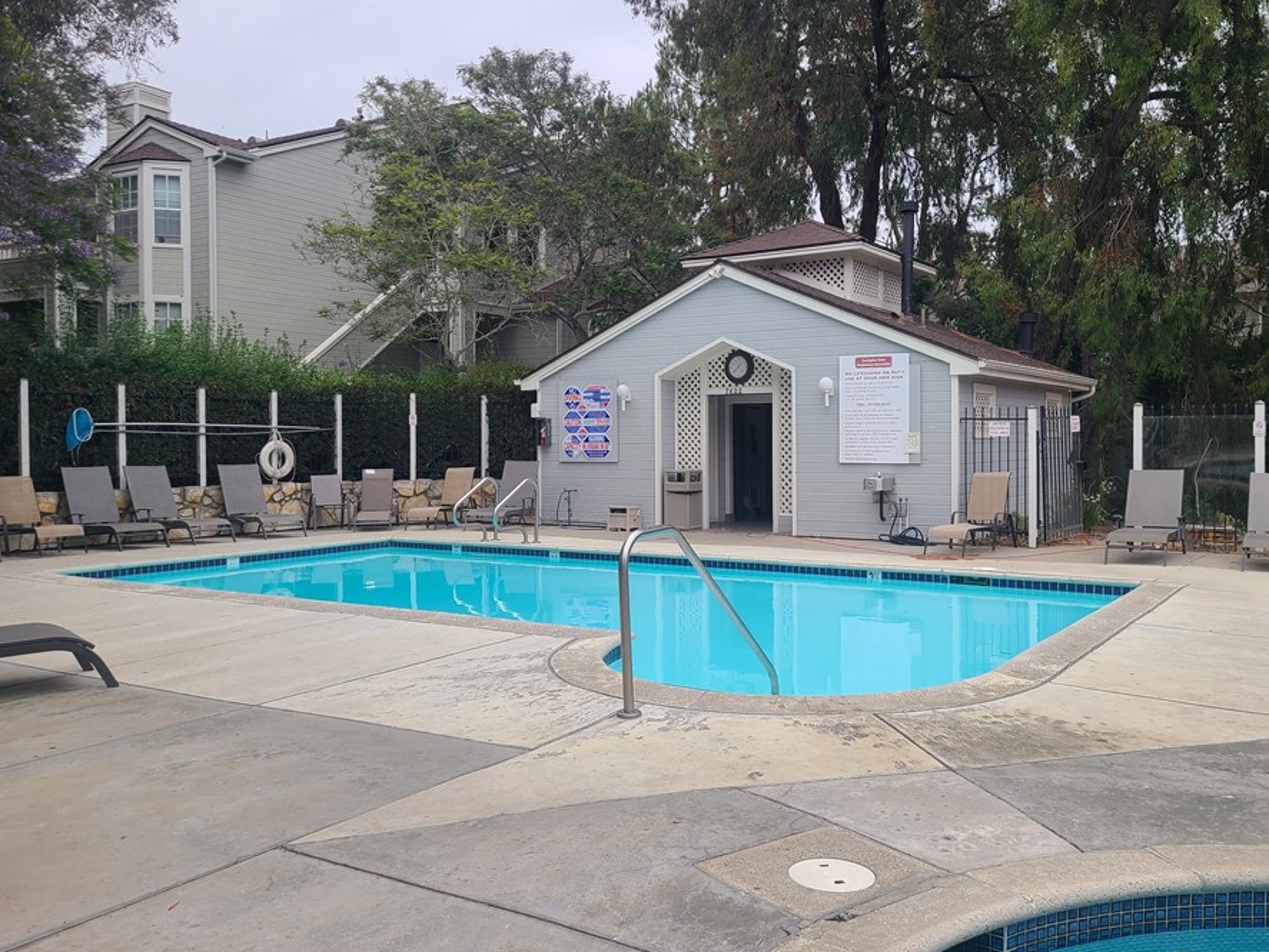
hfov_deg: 59.8
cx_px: 701
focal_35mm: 30
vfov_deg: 46.8
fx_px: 1100
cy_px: 460
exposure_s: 1/2252
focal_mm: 5.4
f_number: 1.8
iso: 40
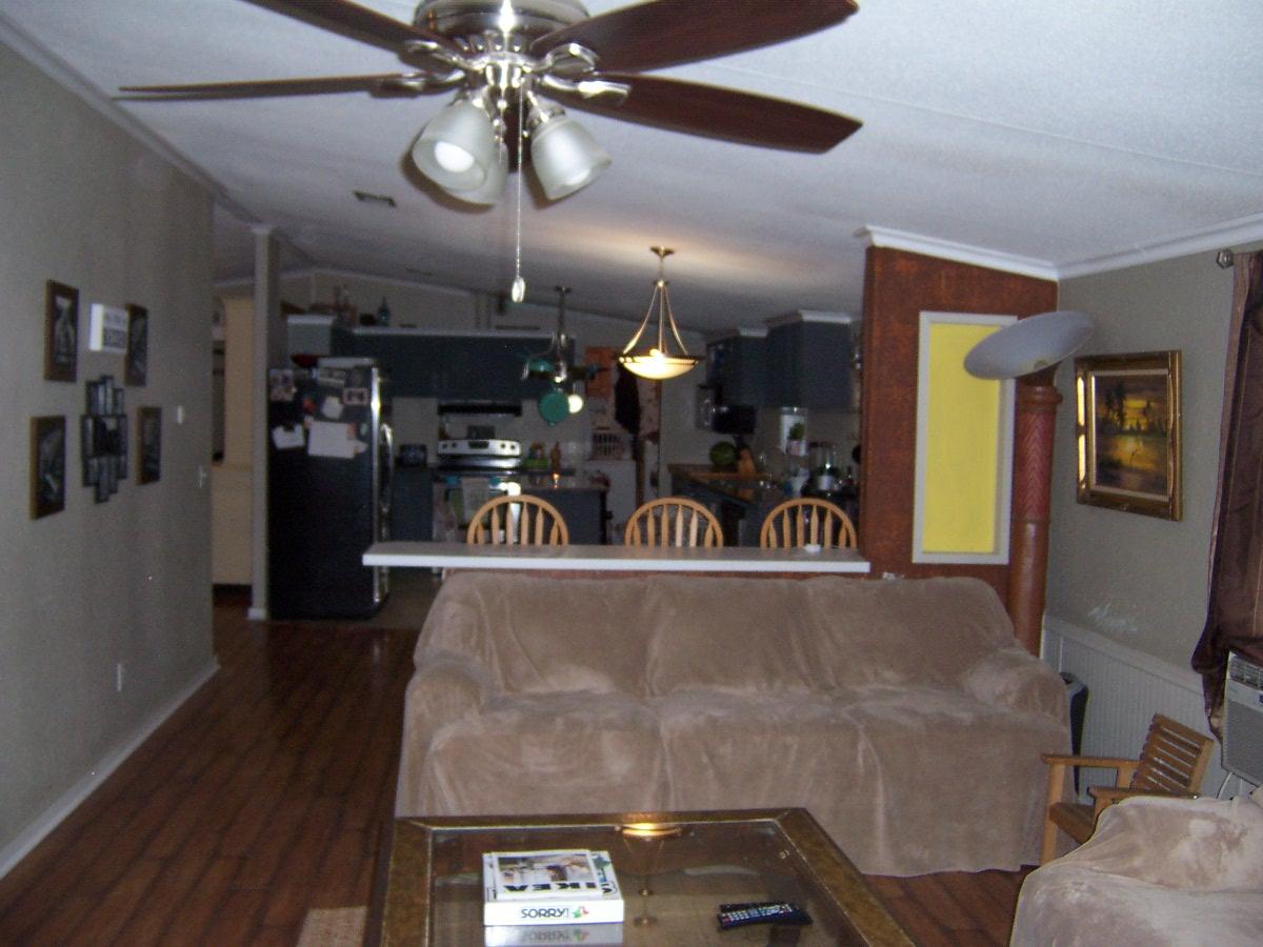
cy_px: 474
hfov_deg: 55.4
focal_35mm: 33
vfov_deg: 42.9
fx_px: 1204
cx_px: 632
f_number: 2.8
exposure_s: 1/60
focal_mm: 5.5
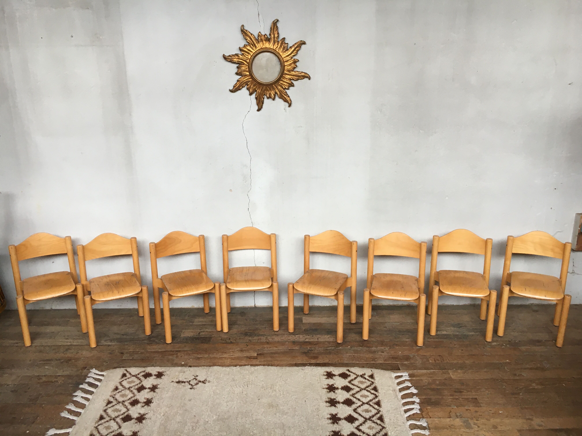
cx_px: 291
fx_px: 488
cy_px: 218
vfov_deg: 48.2
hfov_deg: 61.7
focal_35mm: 29
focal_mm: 4.15
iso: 80
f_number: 2.2
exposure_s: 1/33
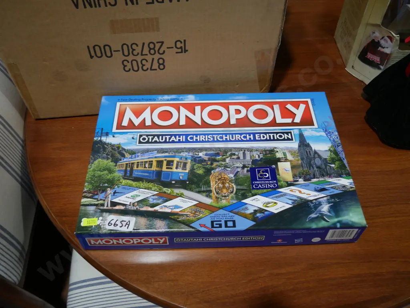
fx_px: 355
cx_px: 205
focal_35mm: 30
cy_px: 154
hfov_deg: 59.9
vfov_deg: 46.8
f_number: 3.6
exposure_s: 1/100
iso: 200
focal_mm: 15
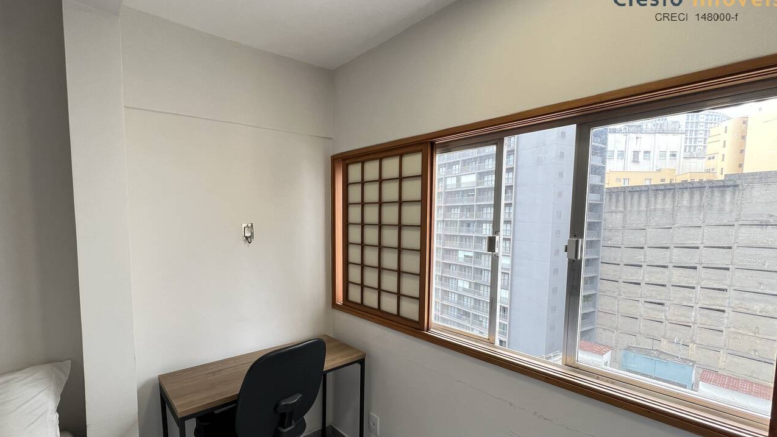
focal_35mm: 16
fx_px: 330
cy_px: 248
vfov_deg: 66.8
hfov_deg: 99.3
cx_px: 377
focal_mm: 1.57
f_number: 1.8
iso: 80
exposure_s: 1/120
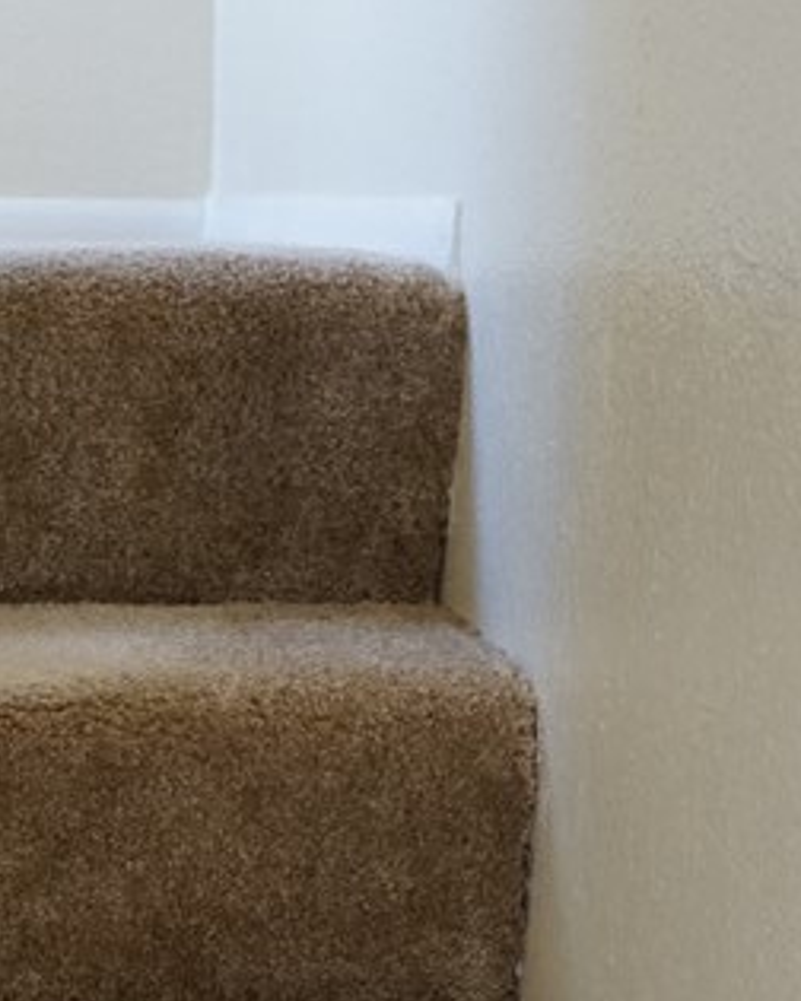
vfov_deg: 14.0
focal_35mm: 136
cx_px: -331
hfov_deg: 11.0
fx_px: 4030
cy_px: 1001
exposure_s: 1/160
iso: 1250
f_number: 4.5
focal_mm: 42
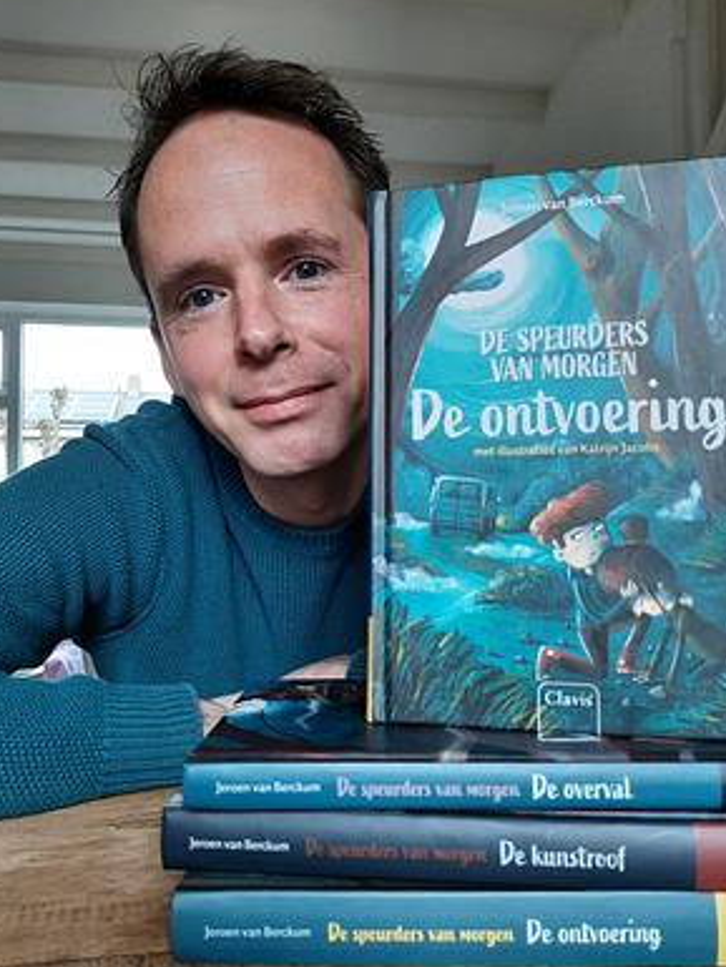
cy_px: 492
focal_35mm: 27
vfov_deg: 65.3
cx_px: 359
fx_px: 755
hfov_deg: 51.4
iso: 100
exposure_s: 1/50
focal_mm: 3.93
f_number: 1.7
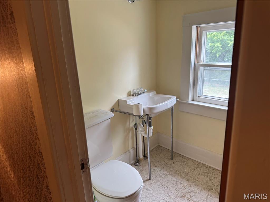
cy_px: 101
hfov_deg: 71.6
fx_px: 187
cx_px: 135
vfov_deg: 56.8
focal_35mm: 24
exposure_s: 1/60
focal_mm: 6.76
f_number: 1.78
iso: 160
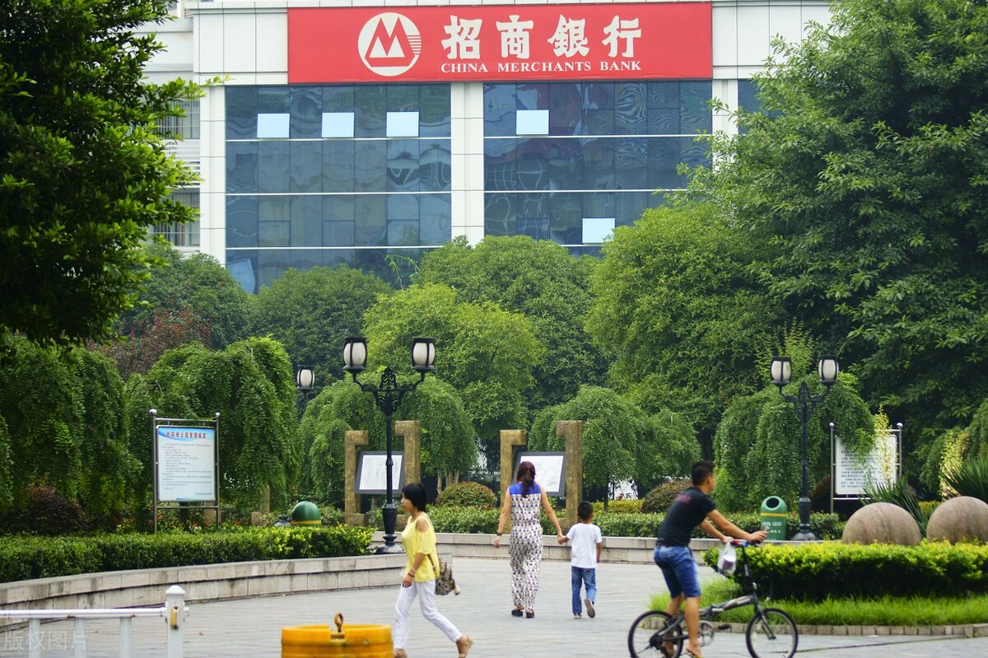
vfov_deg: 12.2
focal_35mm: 112
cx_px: 494
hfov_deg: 18.2
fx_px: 3086
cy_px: 329
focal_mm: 75
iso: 200
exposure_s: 1/160
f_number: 4.5
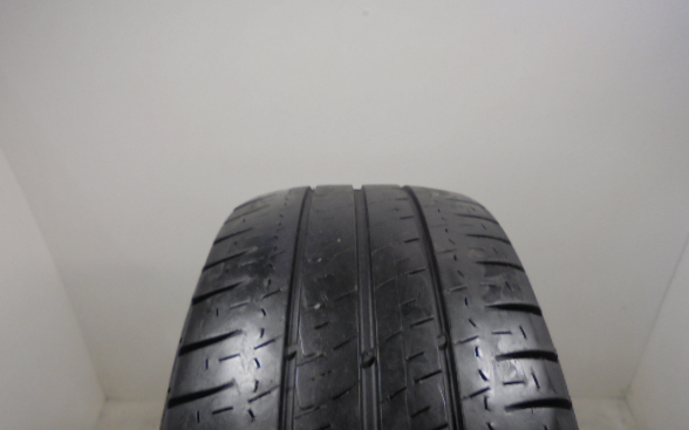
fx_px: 563
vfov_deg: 41.8
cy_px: 227
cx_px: 342
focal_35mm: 30
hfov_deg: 62.9
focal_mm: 4.6
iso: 100
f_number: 3.5
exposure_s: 1/30
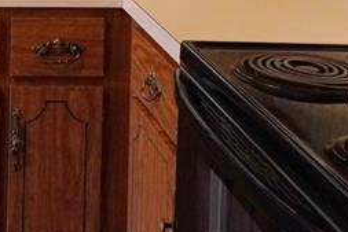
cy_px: -172
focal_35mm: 103
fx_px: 996
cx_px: -85
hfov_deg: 18.6
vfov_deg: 12.3
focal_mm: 17
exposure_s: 1/160
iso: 1600
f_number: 3.2
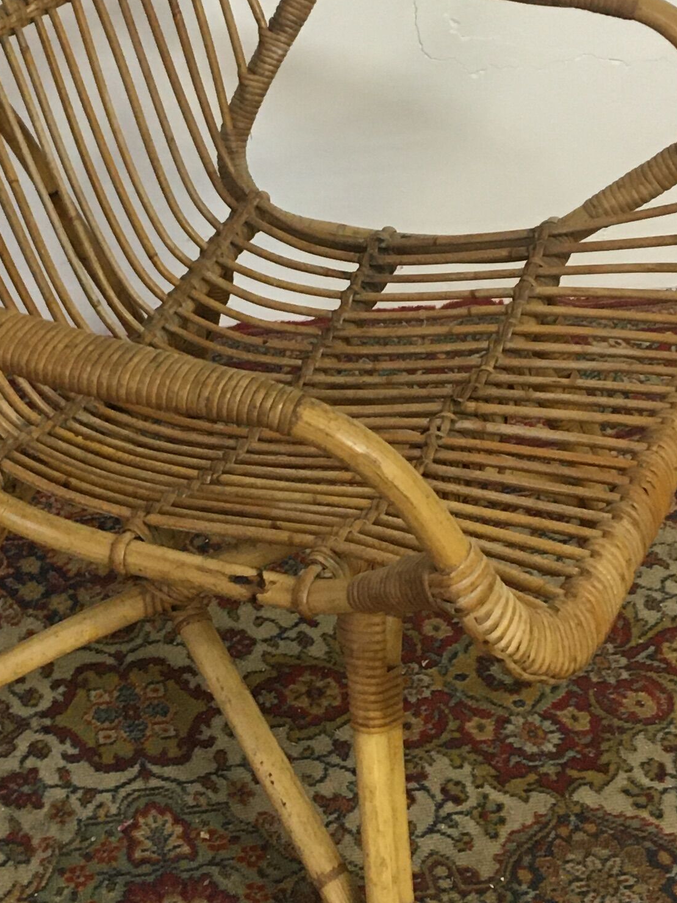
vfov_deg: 24.7
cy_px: 357
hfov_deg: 18.6
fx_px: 2060
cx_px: 182
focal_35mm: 79
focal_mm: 4.15
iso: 160
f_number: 2.2
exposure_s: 1/33
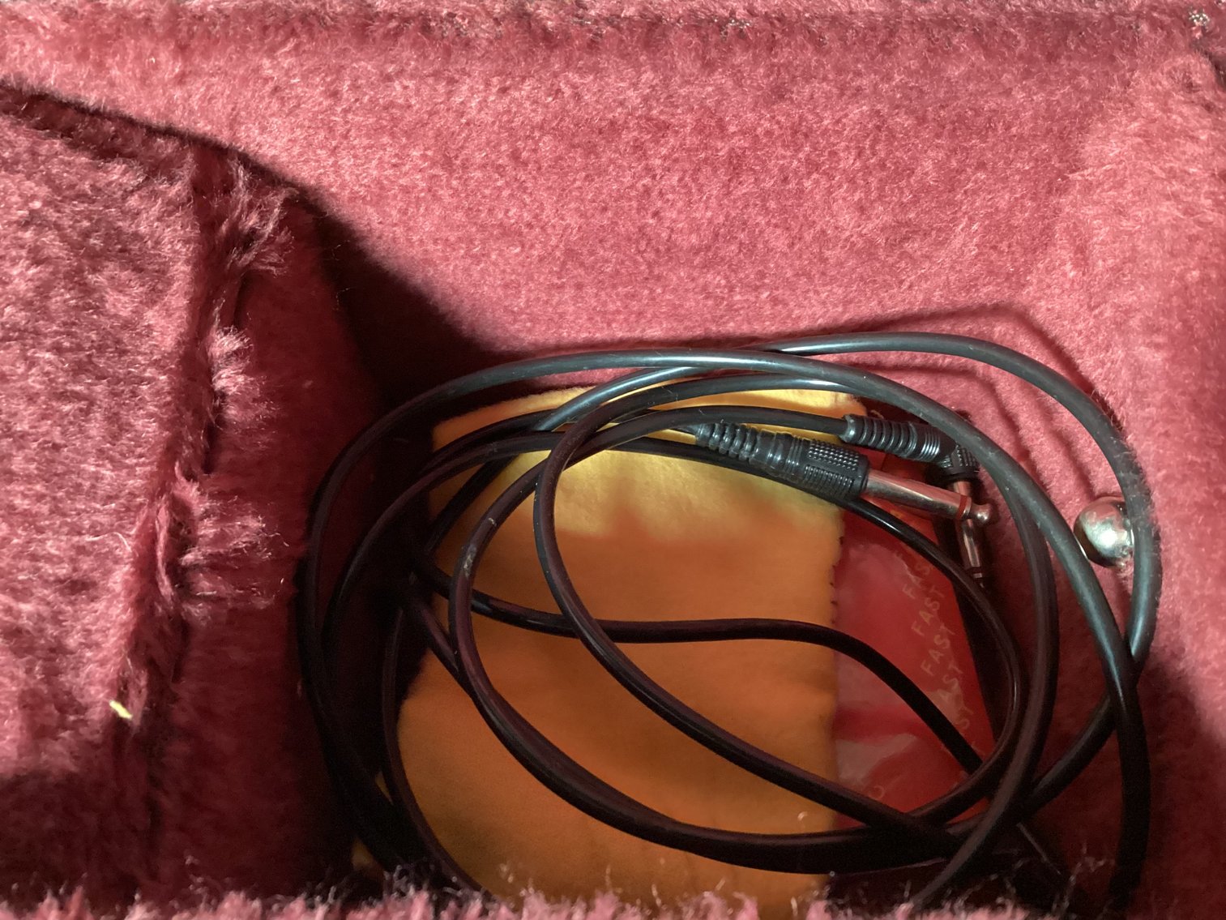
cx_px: 613
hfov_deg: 58.3
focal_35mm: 31
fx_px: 1098
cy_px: 460
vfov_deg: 45.4
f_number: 2.4
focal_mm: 3.3
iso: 500
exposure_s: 1/30
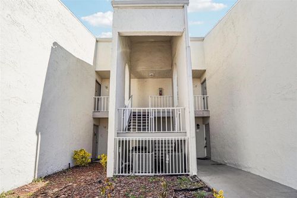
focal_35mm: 15
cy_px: 99
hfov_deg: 100.4
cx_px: 148
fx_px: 124
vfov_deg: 77.3
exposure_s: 1/125
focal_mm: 10
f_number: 8
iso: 100
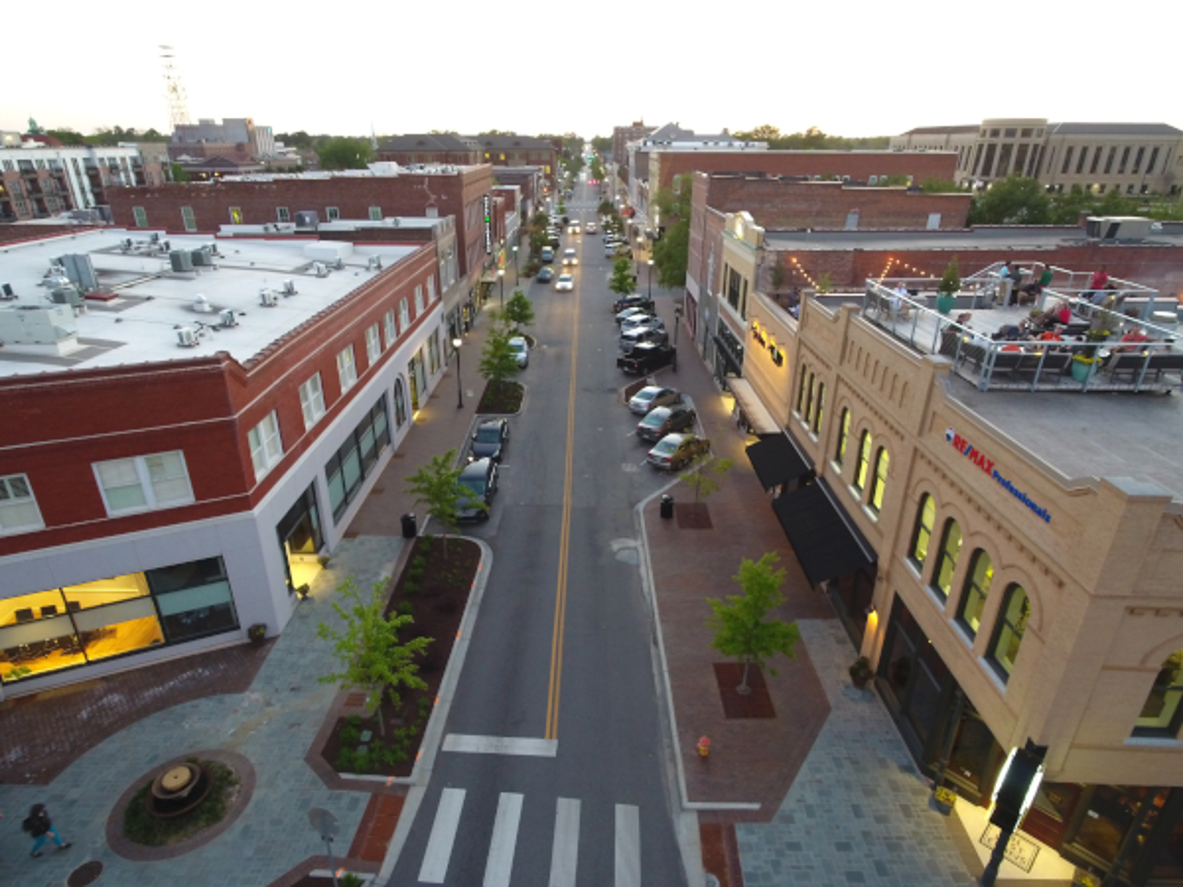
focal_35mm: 20
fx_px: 683
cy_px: 444
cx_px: 592
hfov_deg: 81.7
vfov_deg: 66.0
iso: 504
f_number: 2.8
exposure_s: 1/12.5
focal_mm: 3.61
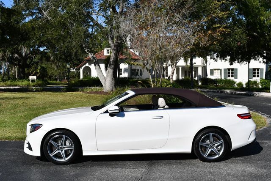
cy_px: 90
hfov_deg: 44.5
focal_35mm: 44
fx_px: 332
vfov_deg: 30.6
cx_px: 136
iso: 100
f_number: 9
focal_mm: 22
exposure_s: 1/320
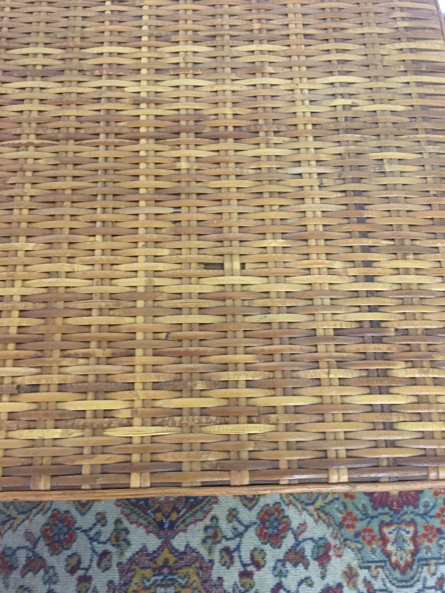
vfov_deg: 61.7
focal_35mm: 29
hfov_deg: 48.2
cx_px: 222
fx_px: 497
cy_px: 296
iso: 250
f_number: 2.2
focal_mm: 4.15
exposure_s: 1/17
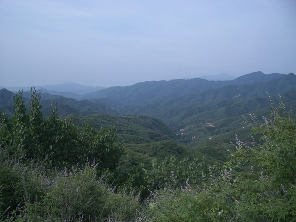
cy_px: 111
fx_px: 299
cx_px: 148
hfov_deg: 52.6
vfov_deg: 40.7
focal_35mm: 35
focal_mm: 5.8
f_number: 4.3
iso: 50
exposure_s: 1/640
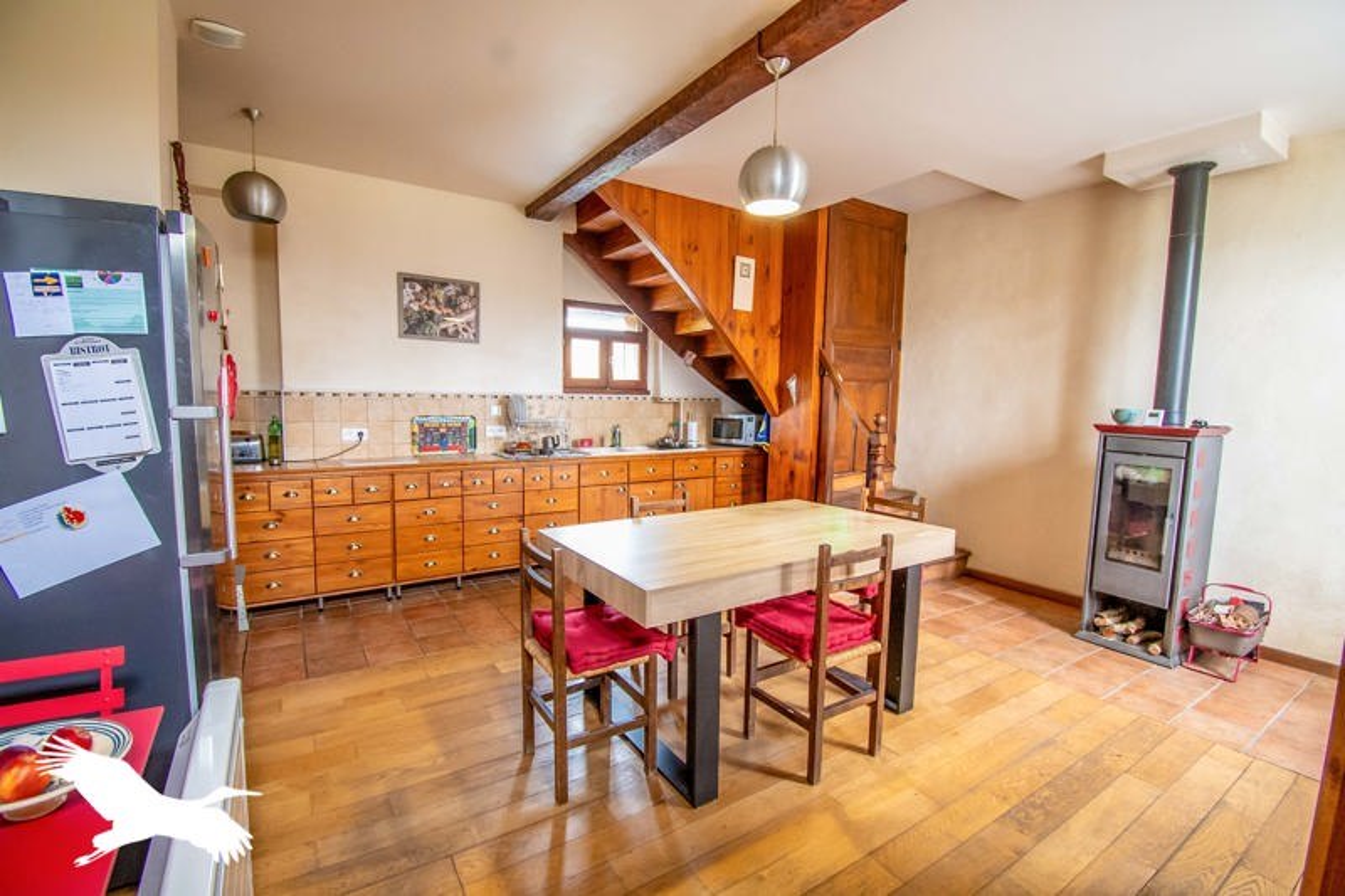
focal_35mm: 15
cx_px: 672
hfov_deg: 100.4
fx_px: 560
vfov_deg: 77.3
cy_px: 448
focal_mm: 10
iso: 2500
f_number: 5.6
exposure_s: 1/40
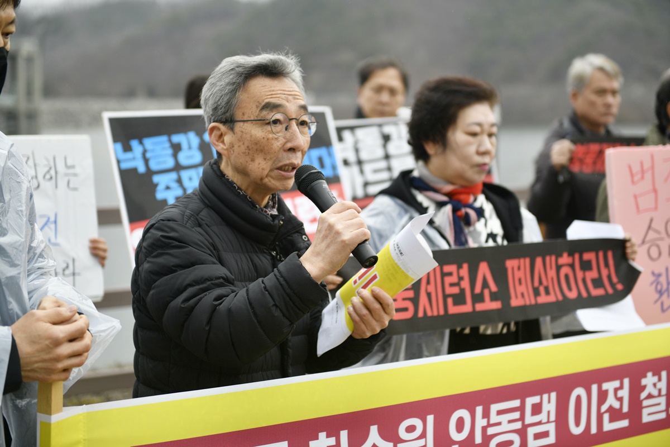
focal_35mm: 70
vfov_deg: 19.5
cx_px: 335
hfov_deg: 28.8
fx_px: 1303
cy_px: 224
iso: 200
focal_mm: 70
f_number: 2.8
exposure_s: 1/640
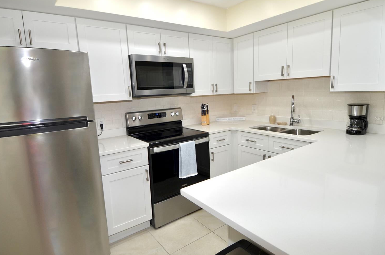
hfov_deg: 49.6
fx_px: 416
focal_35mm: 39
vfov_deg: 34.0
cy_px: 119
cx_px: 190
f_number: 5.6
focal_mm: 24
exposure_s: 1/125
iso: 200
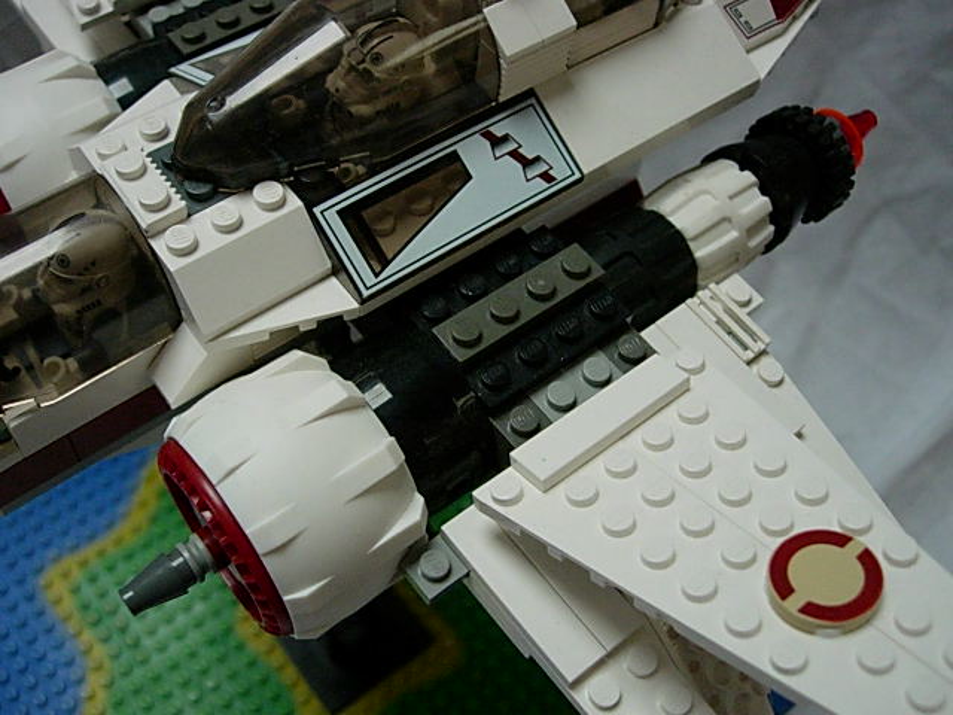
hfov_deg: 49.0
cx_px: 476
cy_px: 358
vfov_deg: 37.7
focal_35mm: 38
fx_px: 1046
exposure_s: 1/332
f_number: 2.8
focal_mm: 7.8
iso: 400
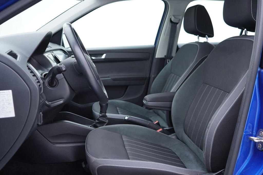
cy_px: 88
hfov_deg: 53.1
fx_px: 263
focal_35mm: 36
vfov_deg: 36.9
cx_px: 132
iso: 160
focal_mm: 24
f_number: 2.8
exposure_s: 1/40
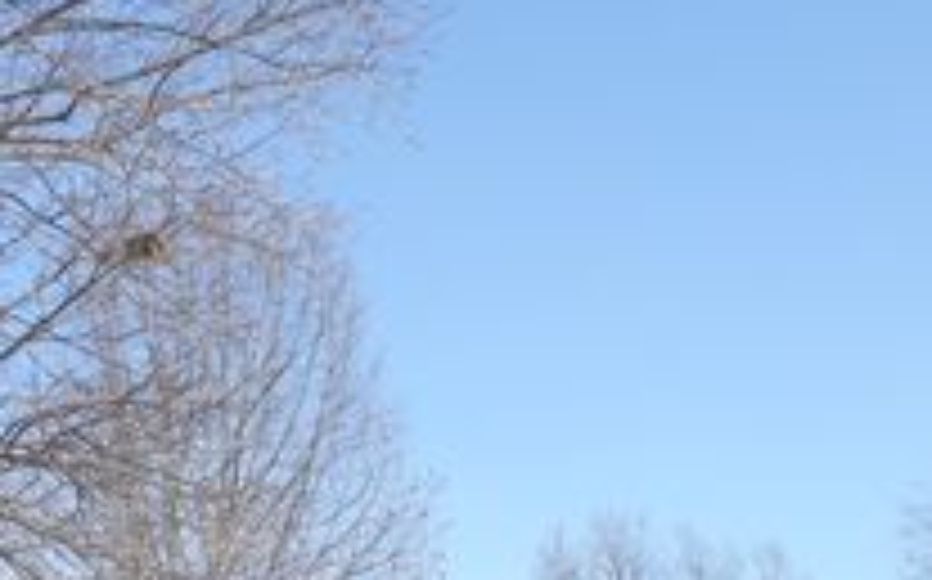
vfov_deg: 14.0
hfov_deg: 22.8
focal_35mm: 91
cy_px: 654
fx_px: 2310
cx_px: 545
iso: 125
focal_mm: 13.58
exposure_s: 1/320
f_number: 5.6
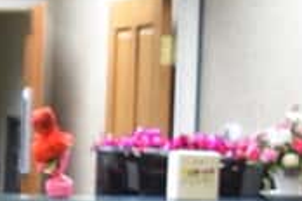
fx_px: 2592
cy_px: 358
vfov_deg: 4.4
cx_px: -507
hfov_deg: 6.3
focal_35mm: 309
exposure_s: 1/60
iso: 1400
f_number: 4.2
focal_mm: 28
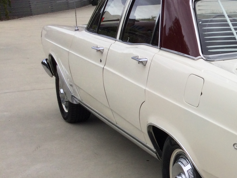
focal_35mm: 76
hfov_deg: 23.3
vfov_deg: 19.4
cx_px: 289
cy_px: 101
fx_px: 520
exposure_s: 1/211
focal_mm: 3.3
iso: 25
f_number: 2.4
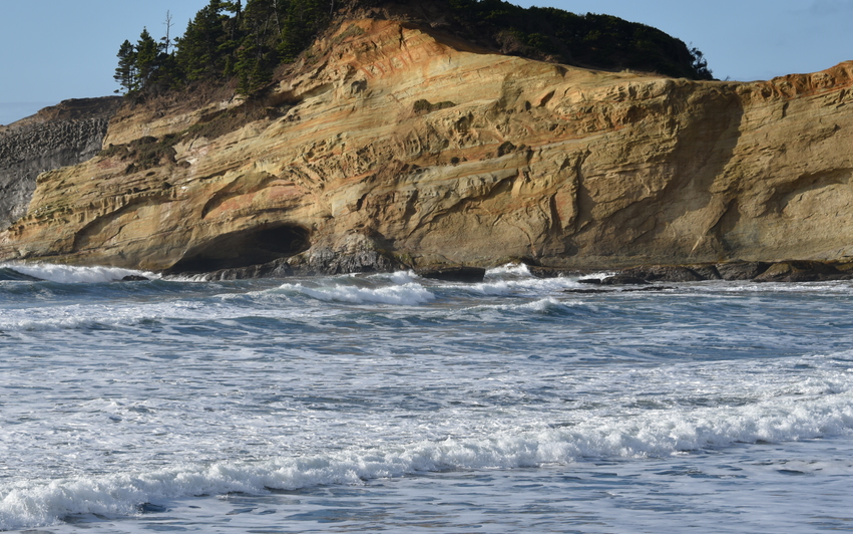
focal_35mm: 141
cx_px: 313
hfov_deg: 14.8
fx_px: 3278
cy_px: 110
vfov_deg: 9.3
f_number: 9
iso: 100
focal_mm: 92
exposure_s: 1/320
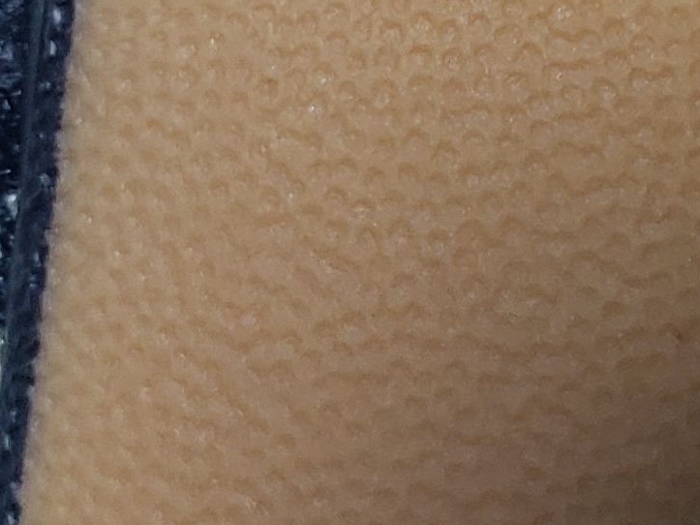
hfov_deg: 12.7
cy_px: 172
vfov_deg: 10.2
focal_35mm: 145
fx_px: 2932
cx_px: 1161
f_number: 2.4
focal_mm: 4.3
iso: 50
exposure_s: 1/115
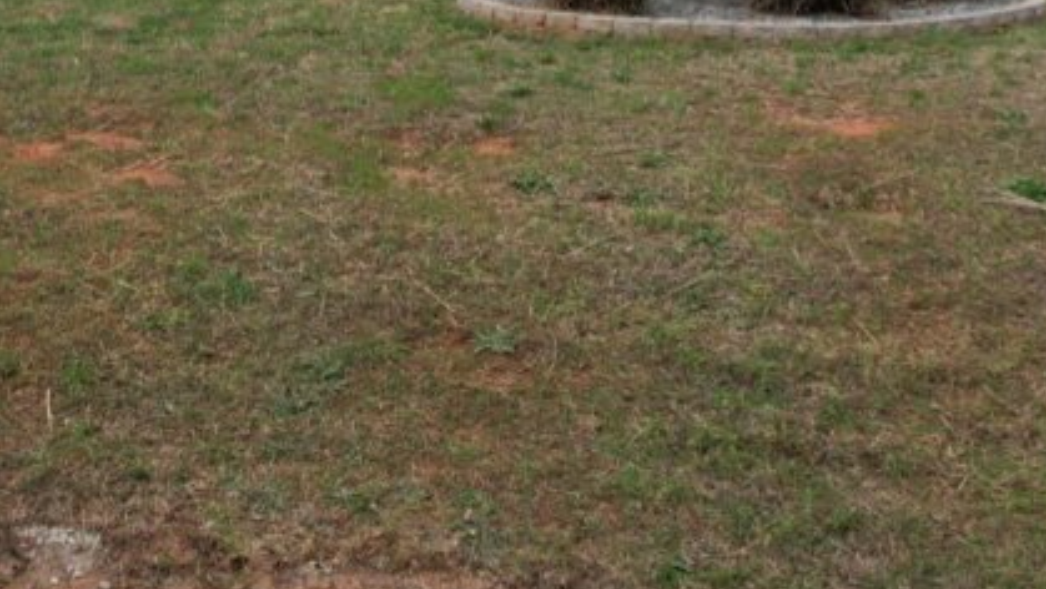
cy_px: -190
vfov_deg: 17.1
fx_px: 1831
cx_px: 295
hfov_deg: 31.5
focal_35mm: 66
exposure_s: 1/2500
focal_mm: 8.38
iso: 150
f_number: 2.8
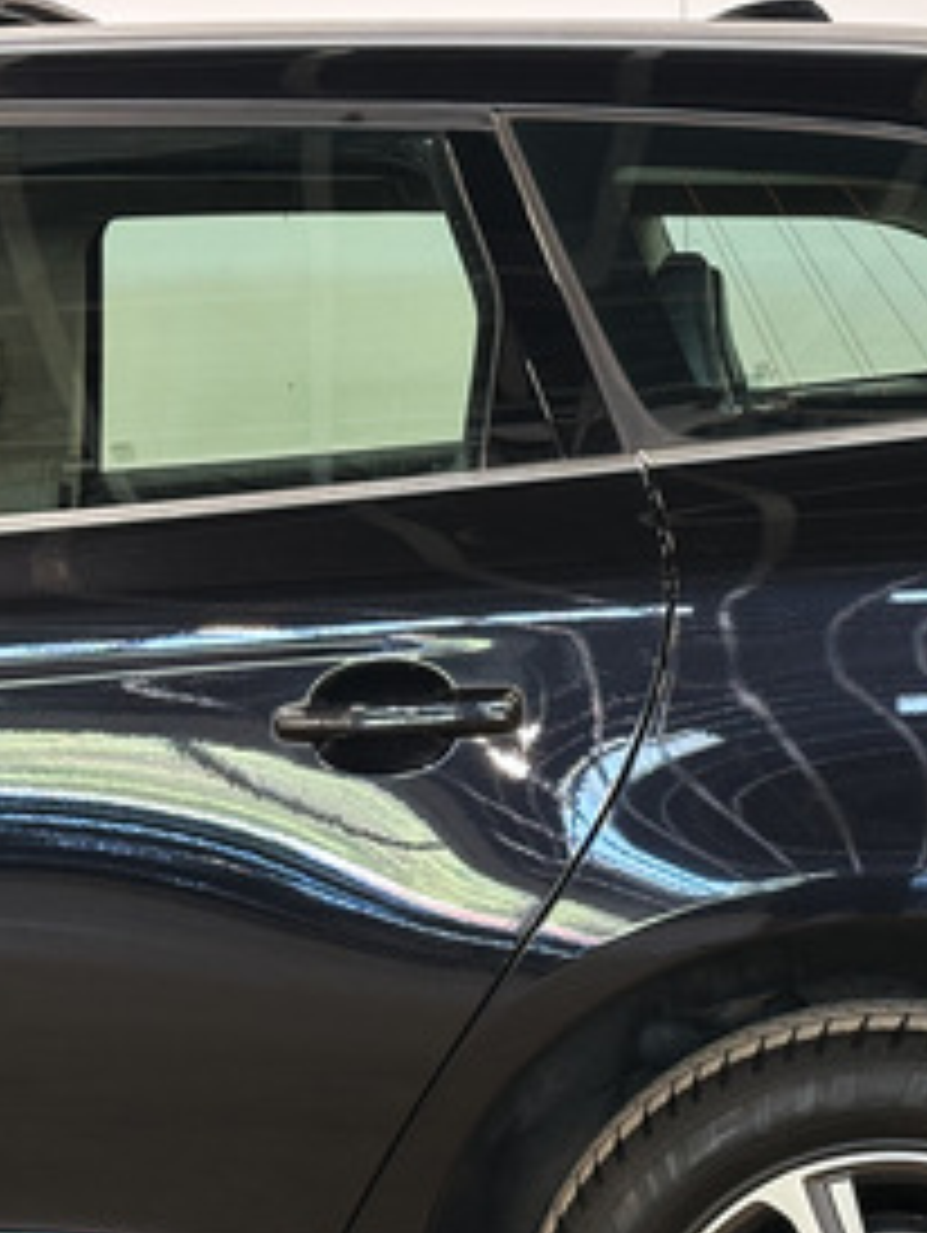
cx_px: 688
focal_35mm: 105
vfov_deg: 18.7
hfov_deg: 14.1
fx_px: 3743
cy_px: 819
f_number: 1.8
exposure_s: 1/35
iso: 250
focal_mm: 6.86
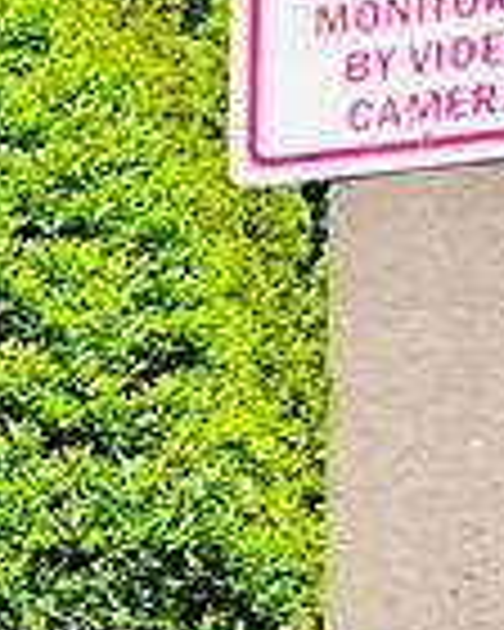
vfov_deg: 10.1
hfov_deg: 6.8
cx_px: -1408
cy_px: 914
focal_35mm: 186
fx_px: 3468
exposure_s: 1/1934
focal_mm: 5.7
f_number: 1.5
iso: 50
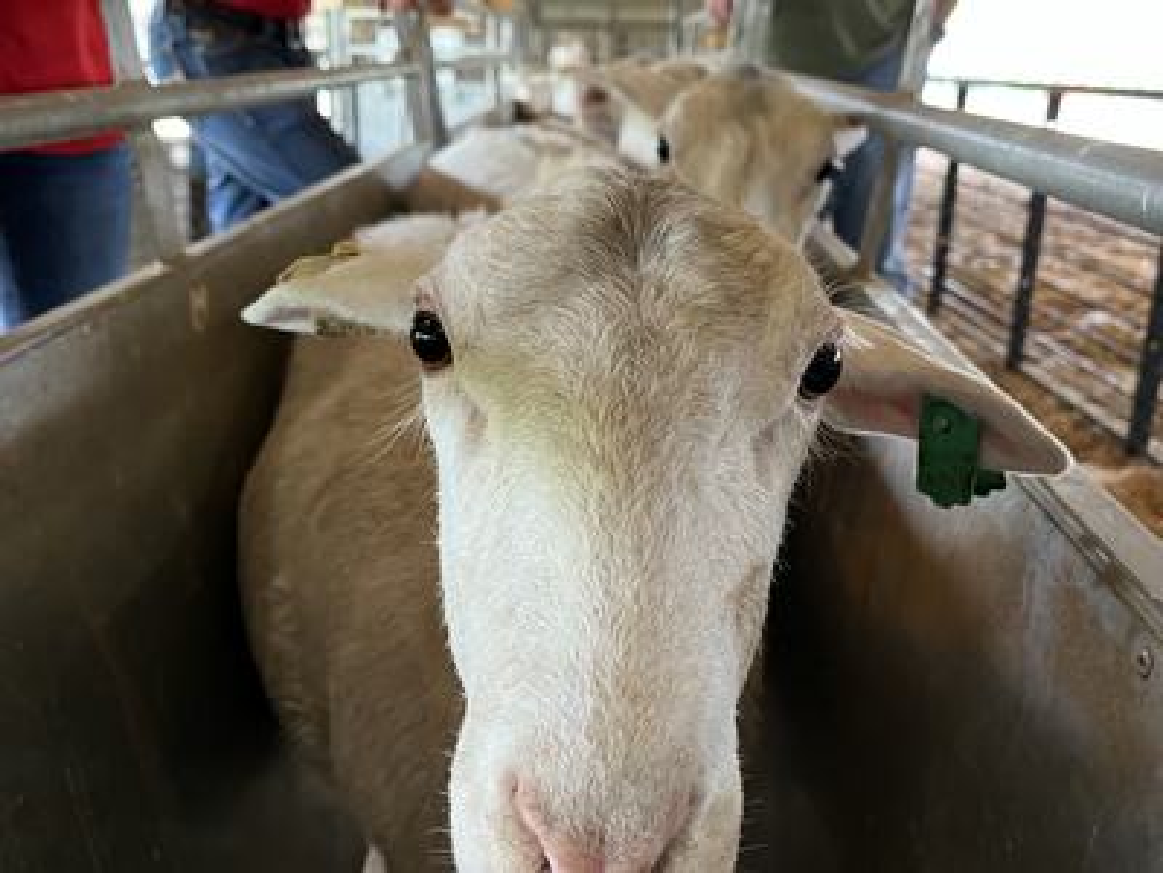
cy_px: 436
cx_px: 582
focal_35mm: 26
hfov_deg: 67.3
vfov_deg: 53.1
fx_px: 874
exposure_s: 1/60
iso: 250
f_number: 1.6
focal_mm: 5.1
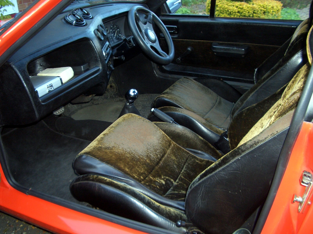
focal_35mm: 35
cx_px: 156
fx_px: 316
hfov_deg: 52.6
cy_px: 117
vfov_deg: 40.7
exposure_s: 1/60
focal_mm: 5.8
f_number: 2.6
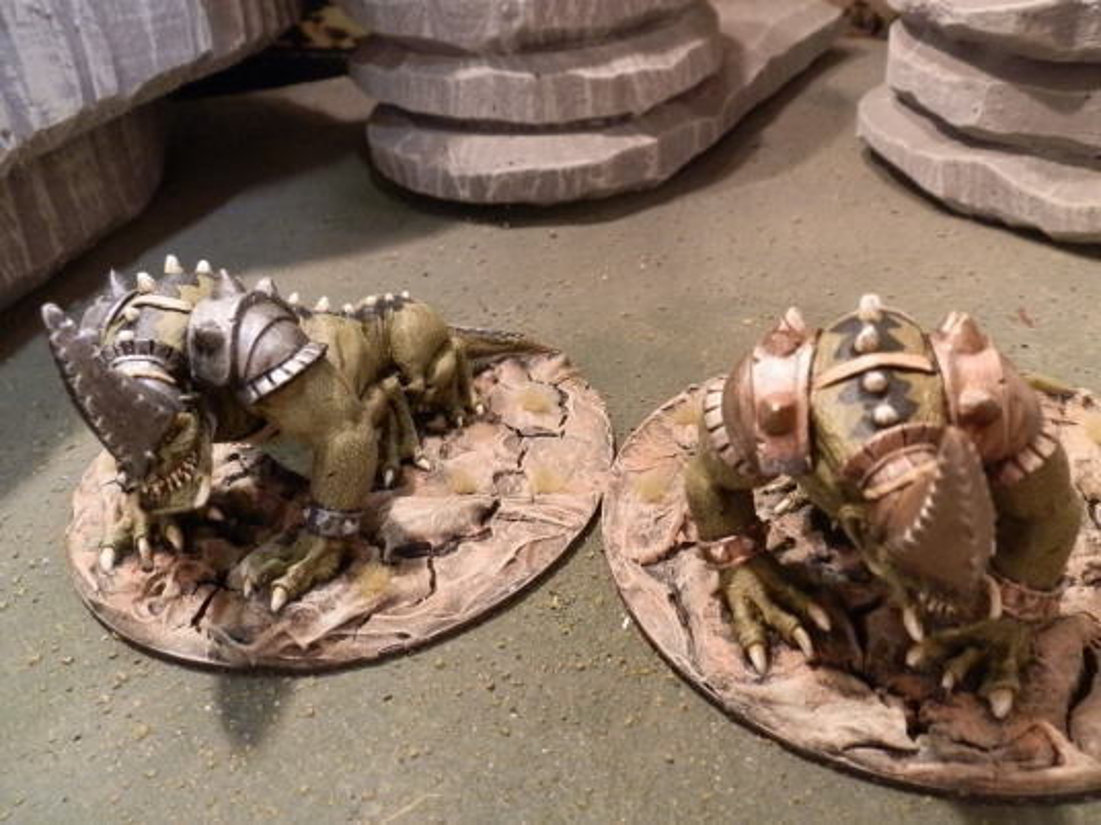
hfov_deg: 63.4
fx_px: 891
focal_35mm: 28
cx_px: 550
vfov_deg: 49.7
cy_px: 412
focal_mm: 5
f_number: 3.1
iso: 400
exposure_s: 1/80
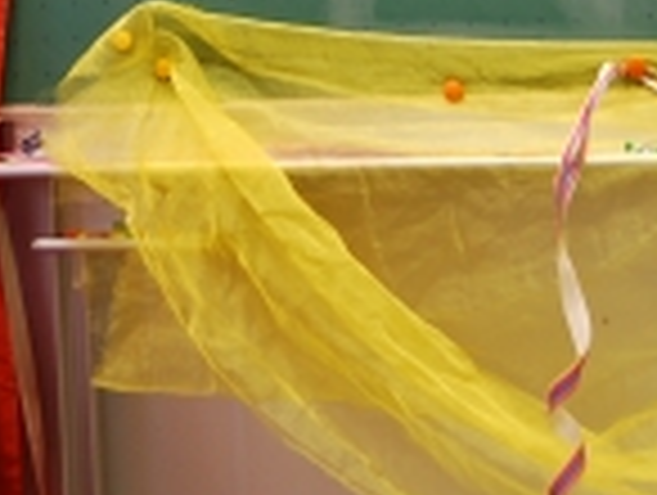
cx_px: 351
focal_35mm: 137
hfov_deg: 14.3
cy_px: -29
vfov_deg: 10.7
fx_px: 2614
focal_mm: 31
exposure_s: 1/30
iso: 200
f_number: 4.5
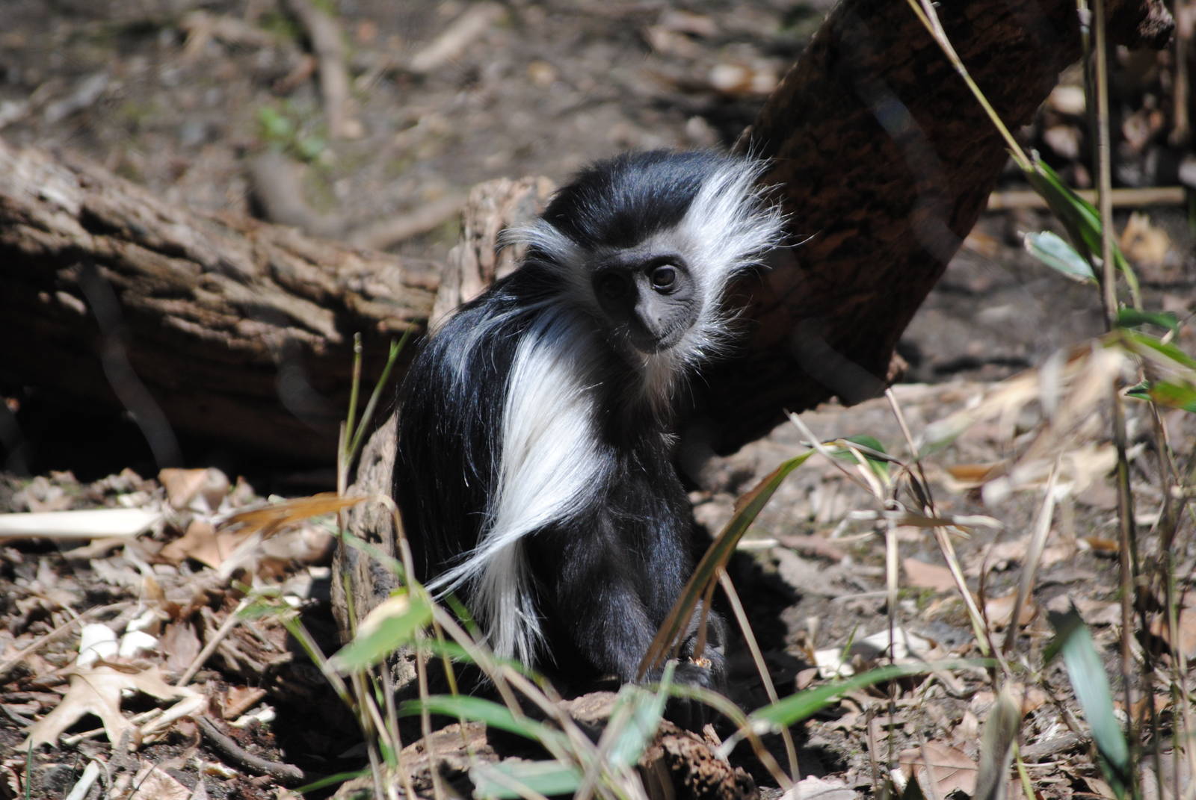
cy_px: 400
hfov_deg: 8.3
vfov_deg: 5.6
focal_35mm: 248
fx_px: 8232
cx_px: 598
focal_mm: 165
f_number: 5.3
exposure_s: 1/500
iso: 220
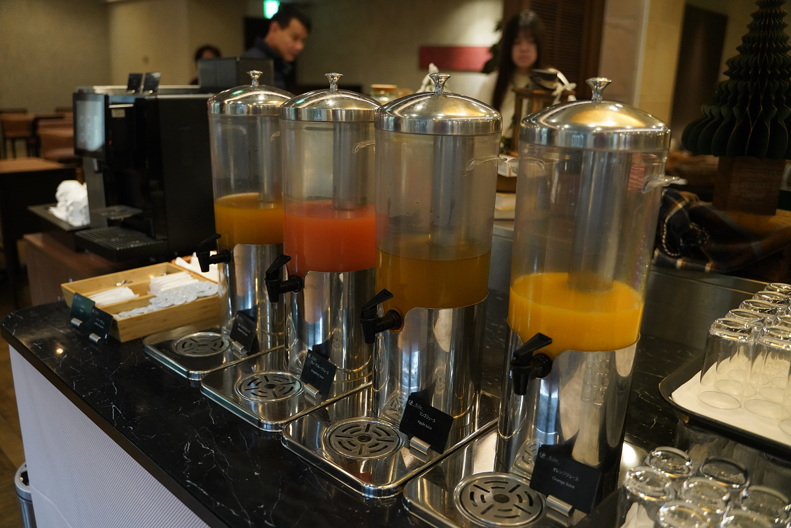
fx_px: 637
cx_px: 396
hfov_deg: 63.7
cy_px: 264
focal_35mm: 29
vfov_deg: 45.0
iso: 4000
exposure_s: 1/160
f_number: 2.8
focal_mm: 29
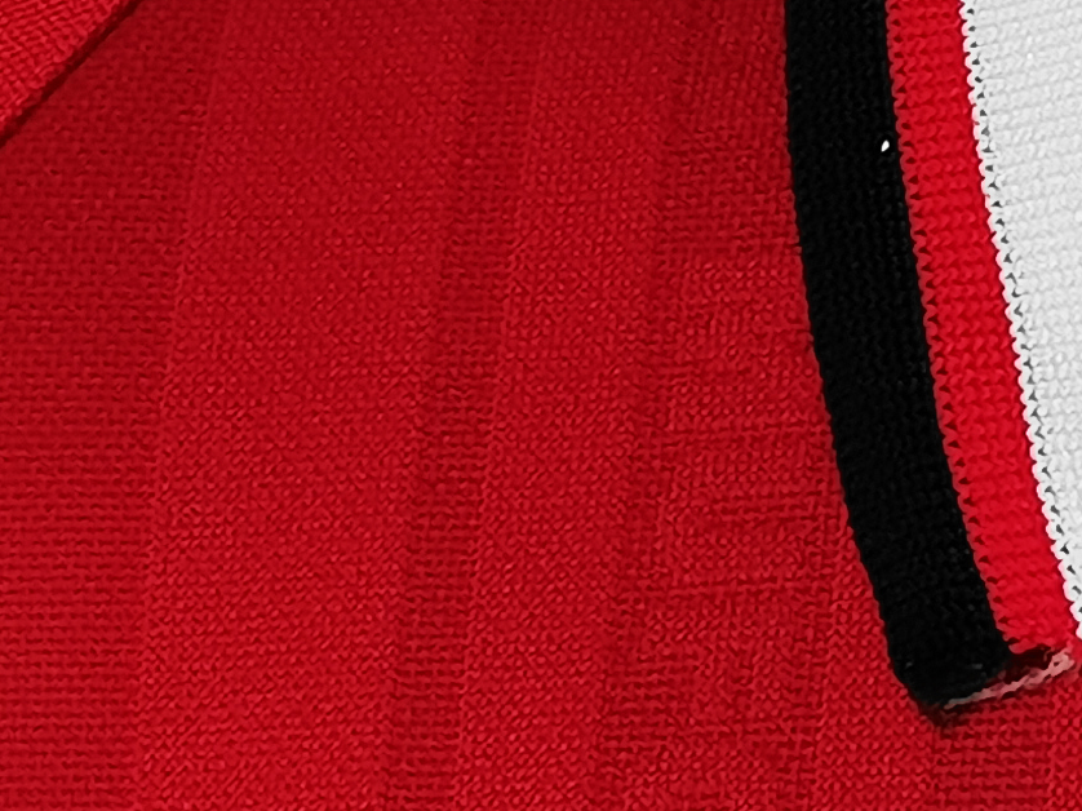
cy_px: -639
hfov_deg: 8.4
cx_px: 2444
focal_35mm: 220
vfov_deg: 6.6
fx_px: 6875
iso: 160
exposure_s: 1/100
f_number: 1.8
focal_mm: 5.58
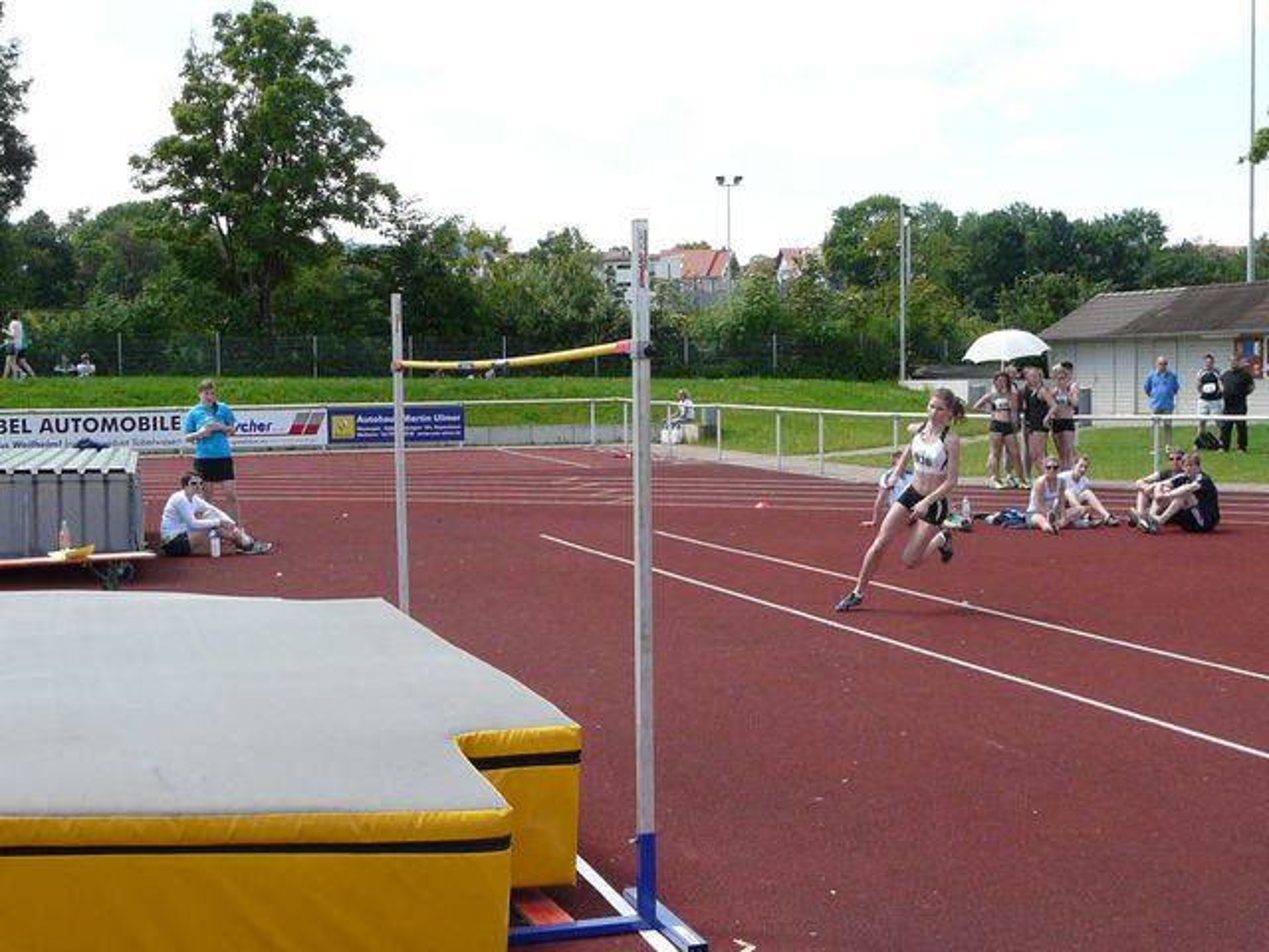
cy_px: 476
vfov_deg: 29.7
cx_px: 634
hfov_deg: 38.9
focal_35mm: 49
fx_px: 1796
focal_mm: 5.1
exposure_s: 1/500
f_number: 2.8
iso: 100
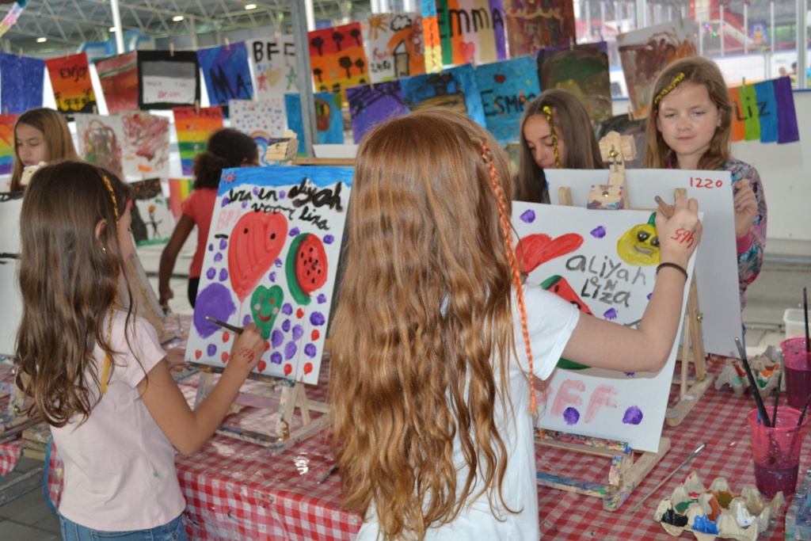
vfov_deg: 34.2
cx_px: 406
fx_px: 879
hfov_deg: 49.5
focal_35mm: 39
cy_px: 270
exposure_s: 1/60
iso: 800
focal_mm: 26
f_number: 4.2
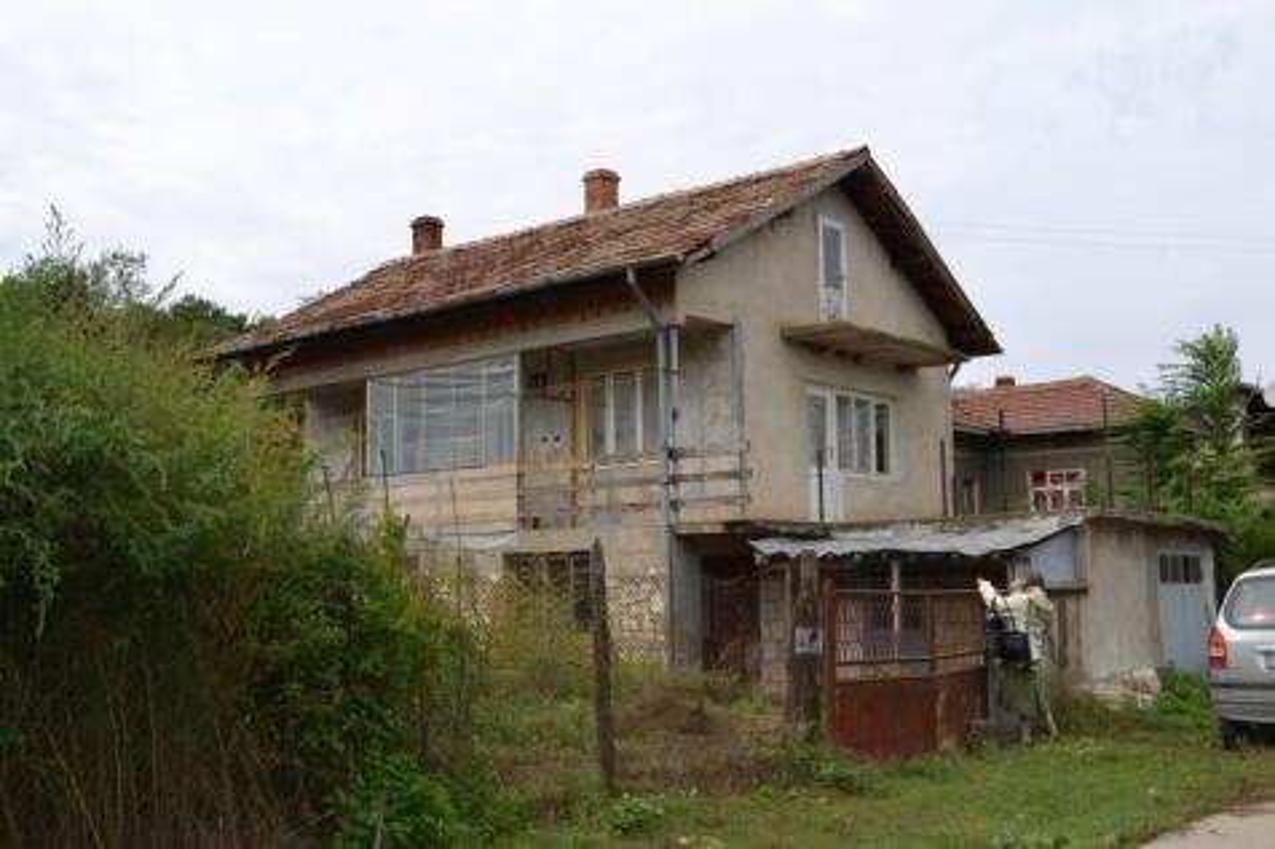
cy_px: 424
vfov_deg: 34.2
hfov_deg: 49.6
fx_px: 1381
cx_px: 638
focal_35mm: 39
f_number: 7.1
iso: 100
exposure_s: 1/200
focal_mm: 26
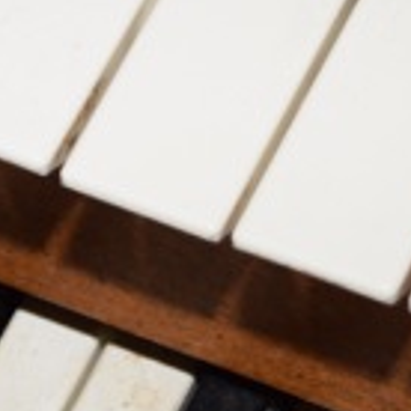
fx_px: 4715
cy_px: 79
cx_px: -211
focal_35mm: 351
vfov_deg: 5.0
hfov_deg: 5.0
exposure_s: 1/60
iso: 200
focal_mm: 38
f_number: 4.8
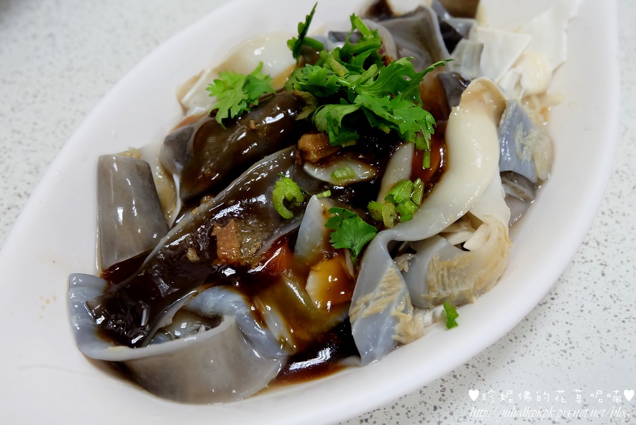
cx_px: 318
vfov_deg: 35.1
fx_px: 671
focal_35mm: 38
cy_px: 212
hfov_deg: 50.7
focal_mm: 25.6
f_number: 7.1
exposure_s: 1/38
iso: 3200
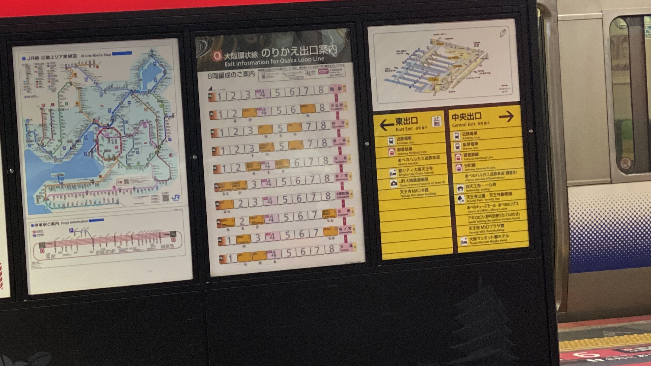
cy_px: 117
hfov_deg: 20.0
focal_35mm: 106
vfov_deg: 11.4
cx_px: 132
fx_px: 1830
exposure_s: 1/60
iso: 160
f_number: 2
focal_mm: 6
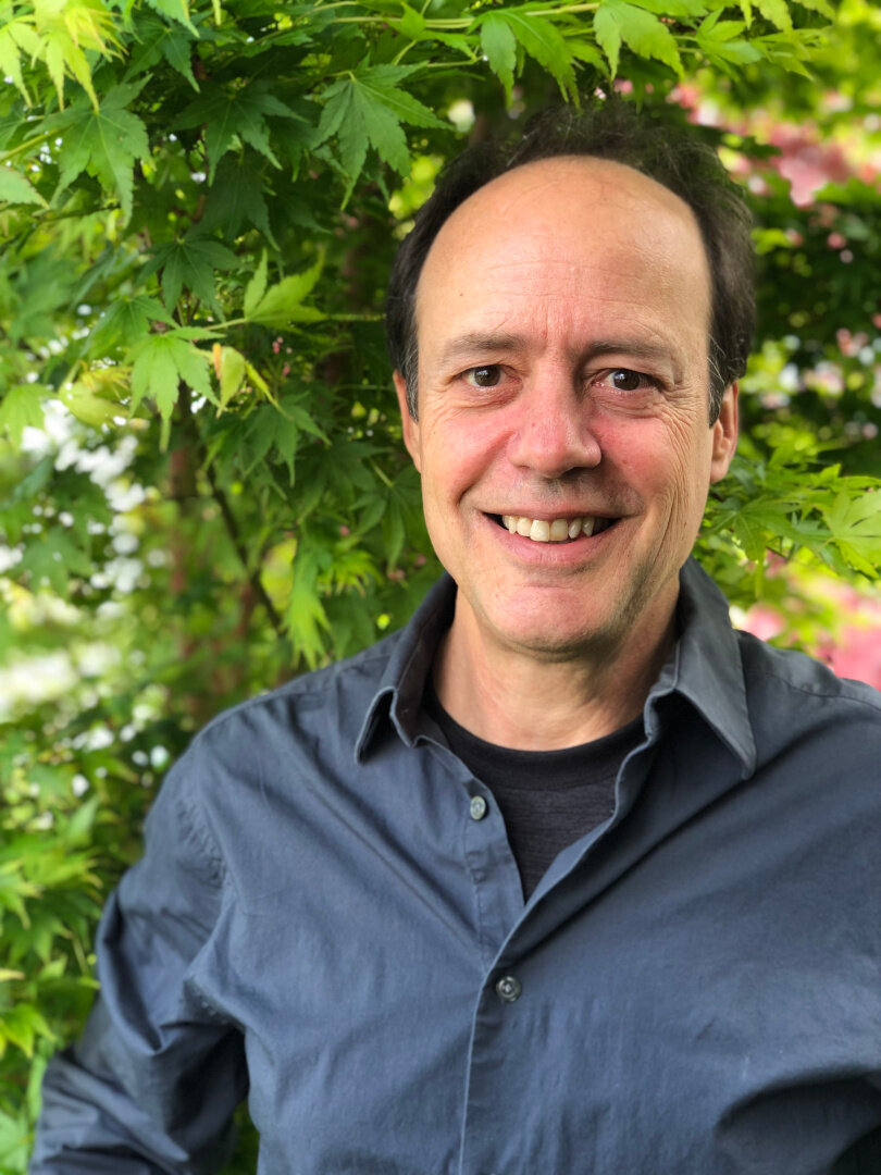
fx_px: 1765
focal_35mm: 52
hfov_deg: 28.0
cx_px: 440
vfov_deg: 36.8
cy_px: 588
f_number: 2.4
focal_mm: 6
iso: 16
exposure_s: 1/60
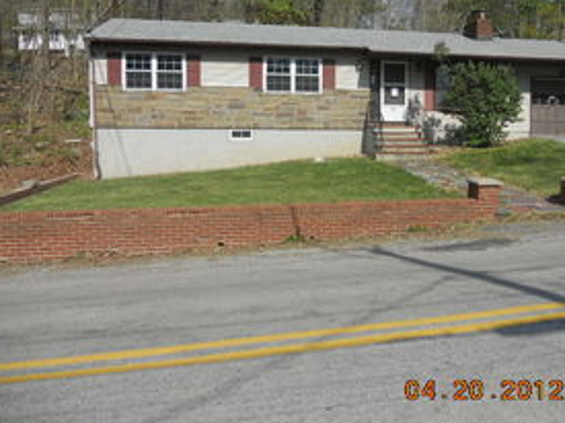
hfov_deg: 53.7
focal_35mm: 34
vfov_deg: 41.6
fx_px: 555
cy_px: 179
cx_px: 333
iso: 80
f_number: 3.2
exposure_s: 1/1000
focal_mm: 4.9
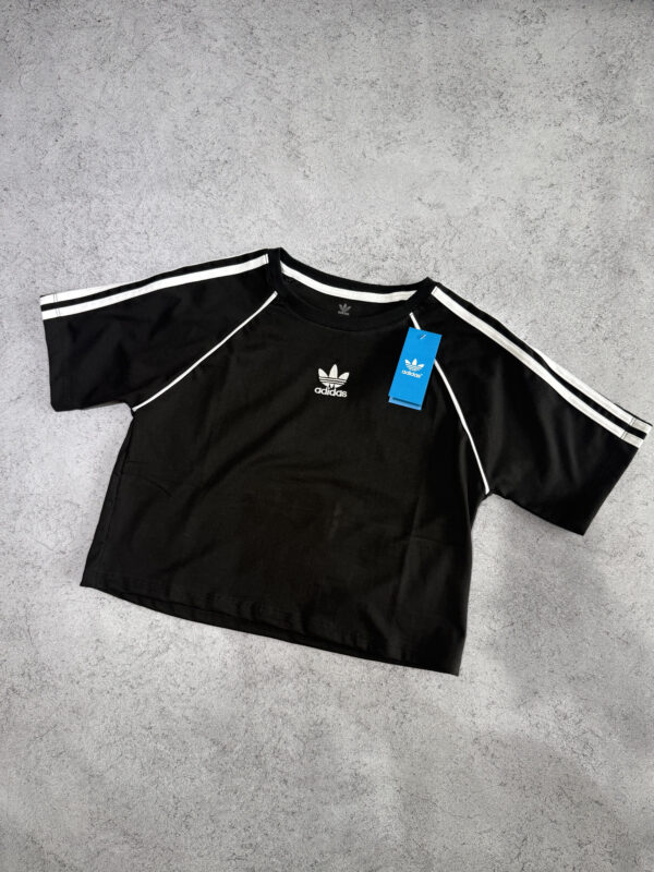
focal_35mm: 24
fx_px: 605
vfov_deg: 71.6
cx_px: 327
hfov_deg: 56.8
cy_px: 436
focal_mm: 6.76
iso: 125
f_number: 1.78
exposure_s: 1/121
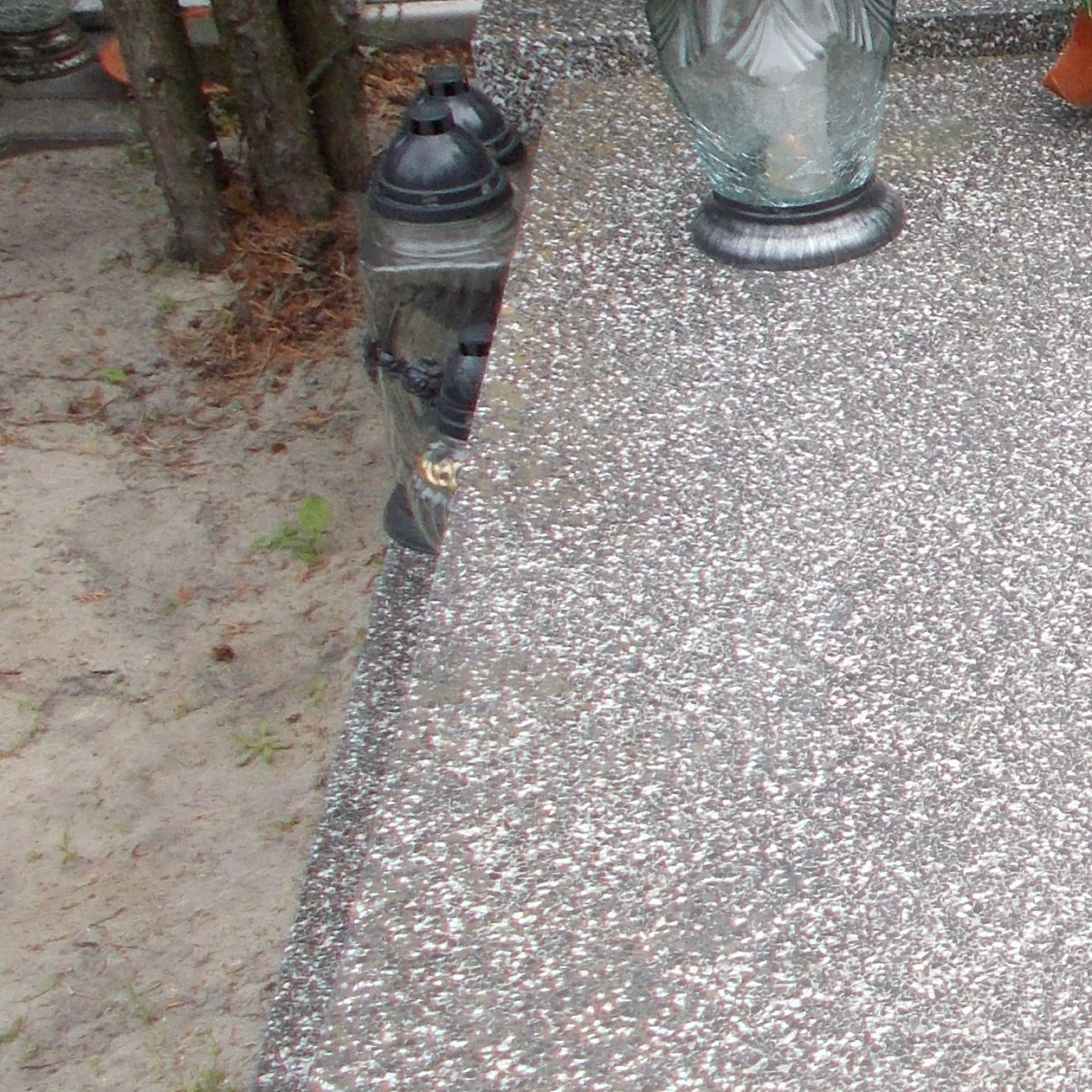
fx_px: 2998
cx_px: 1631
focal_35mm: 84
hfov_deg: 18.4
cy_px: 414
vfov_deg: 20.6
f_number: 3.2
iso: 125
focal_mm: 4.6
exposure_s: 1/250
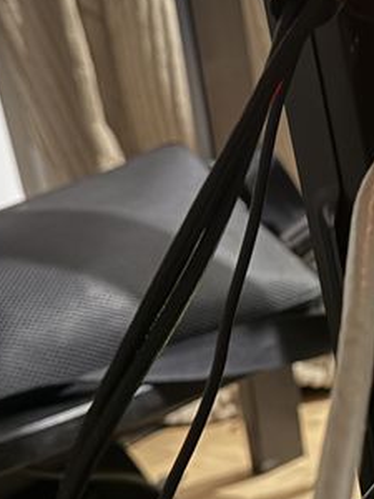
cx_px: 600
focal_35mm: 80
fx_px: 1152
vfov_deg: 24.4
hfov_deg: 16.4
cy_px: 288
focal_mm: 6.76
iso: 2000
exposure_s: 1/9
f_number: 1.78
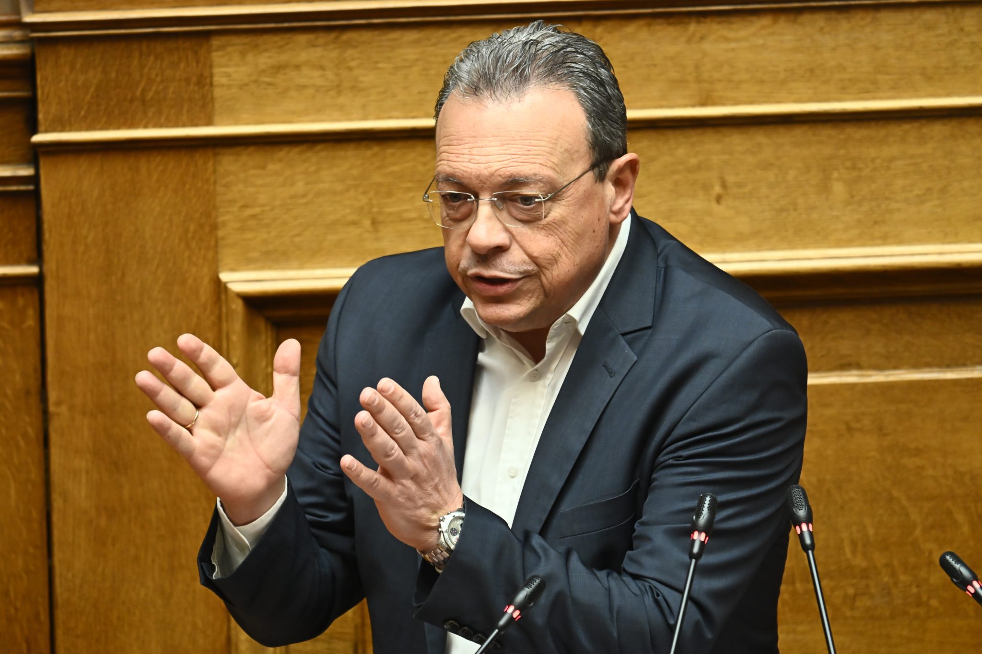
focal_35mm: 600
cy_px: 327
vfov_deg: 2.3
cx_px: 491
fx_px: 16364
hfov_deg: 3.4
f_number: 6.3
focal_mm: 600
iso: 4500
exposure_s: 1/200
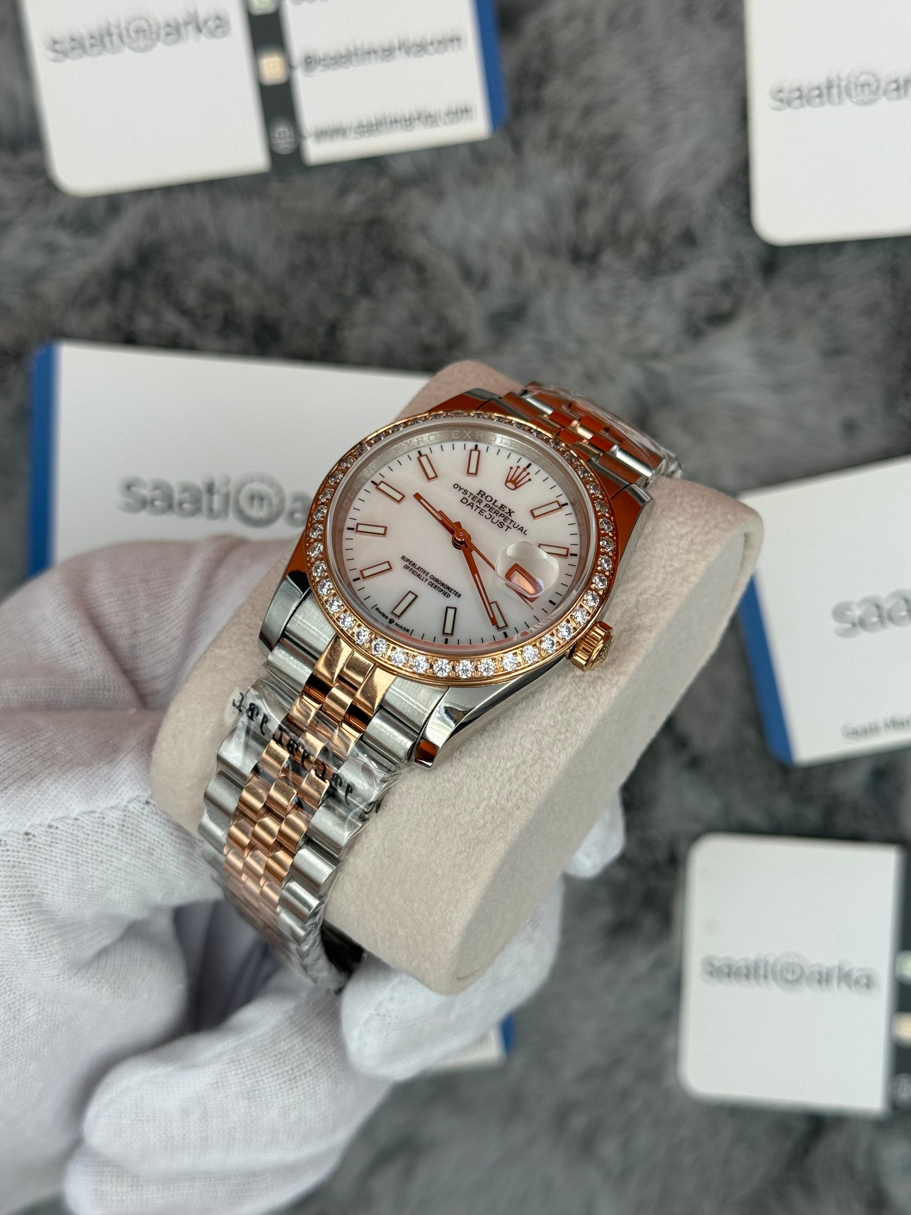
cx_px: 456
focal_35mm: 48
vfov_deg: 39.7
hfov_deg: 30.3
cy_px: 608
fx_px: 1684
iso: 64
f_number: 1.78
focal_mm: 6.76
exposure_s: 1/1041
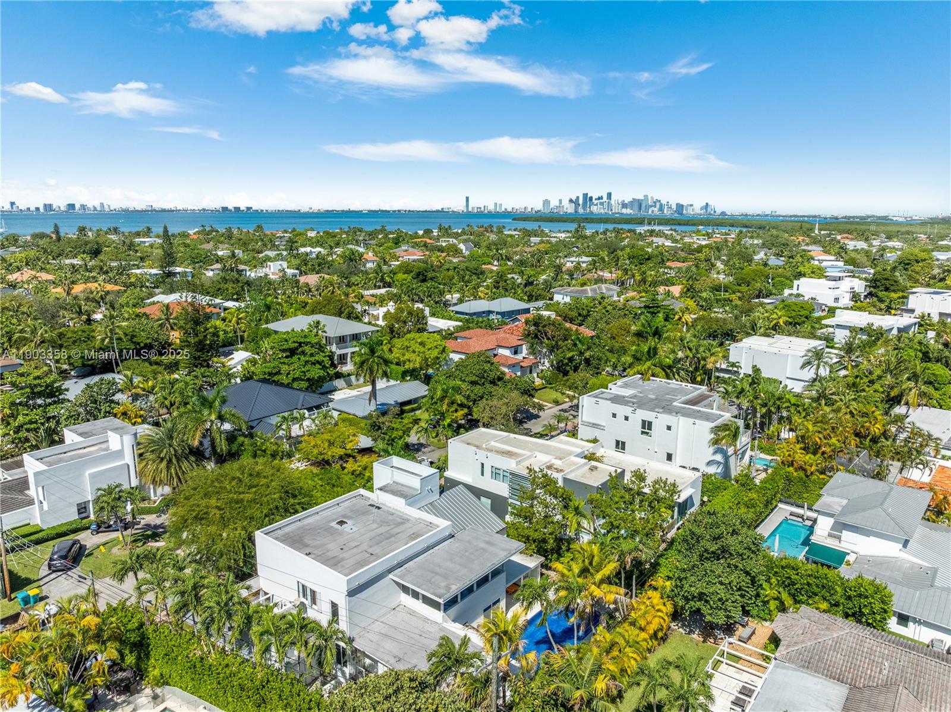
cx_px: 476
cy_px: 356
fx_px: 659
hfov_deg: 71.6
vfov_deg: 56.7
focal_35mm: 24
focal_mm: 12.29
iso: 100
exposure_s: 1/1250
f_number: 5.6
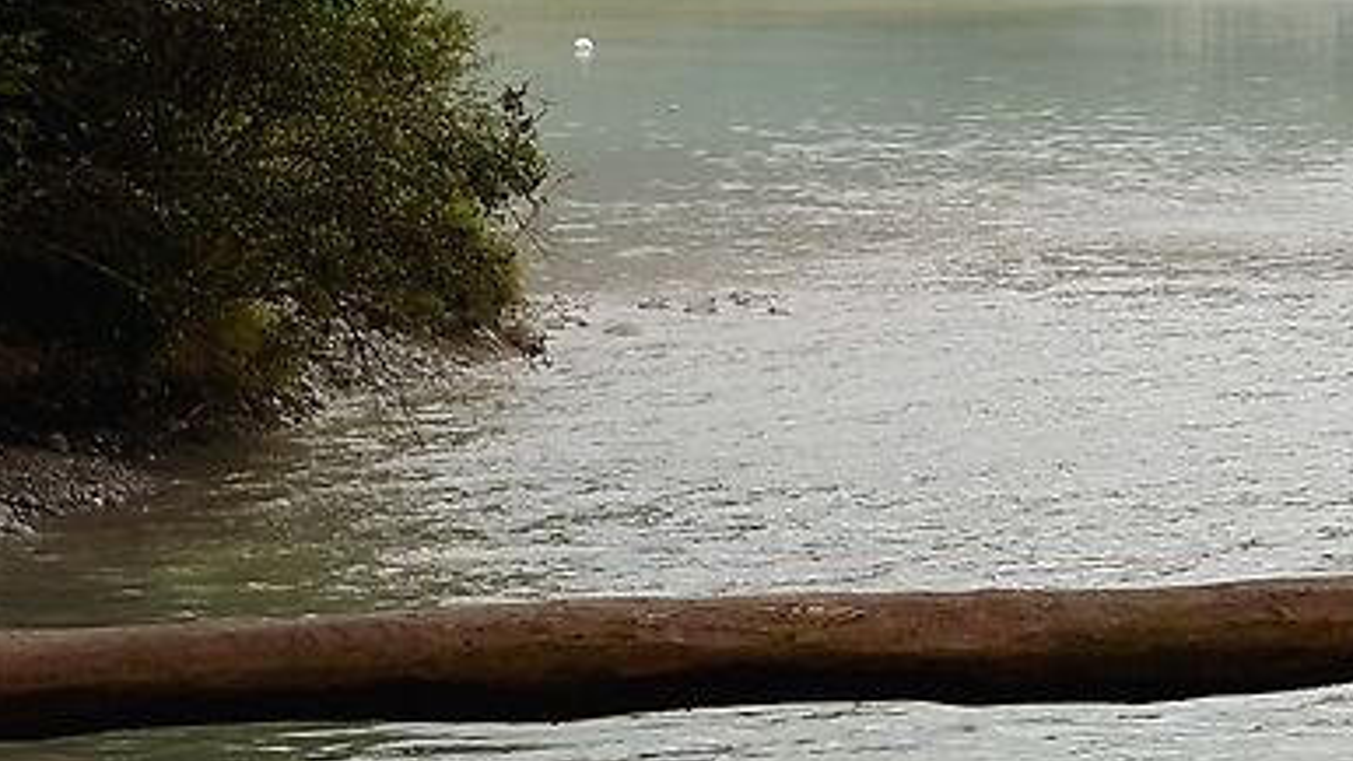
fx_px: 8179
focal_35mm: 228
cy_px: -74
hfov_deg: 9.1
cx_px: 2226
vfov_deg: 5.3
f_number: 8
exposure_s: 1/50
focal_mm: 35
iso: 100
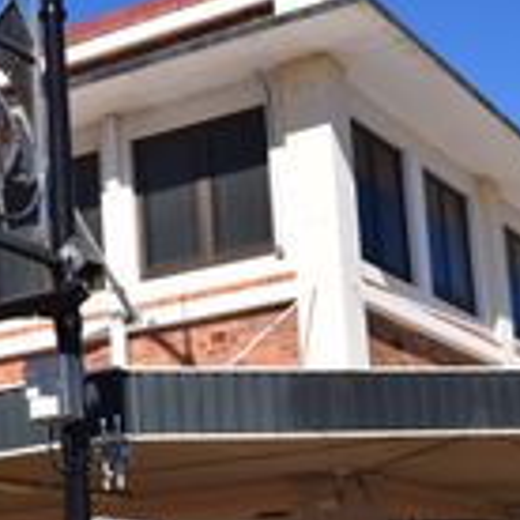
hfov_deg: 19.7
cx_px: 98
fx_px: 1479
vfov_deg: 19.7
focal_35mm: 87
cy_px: 431
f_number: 10
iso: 100
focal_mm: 20
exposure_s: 1/200
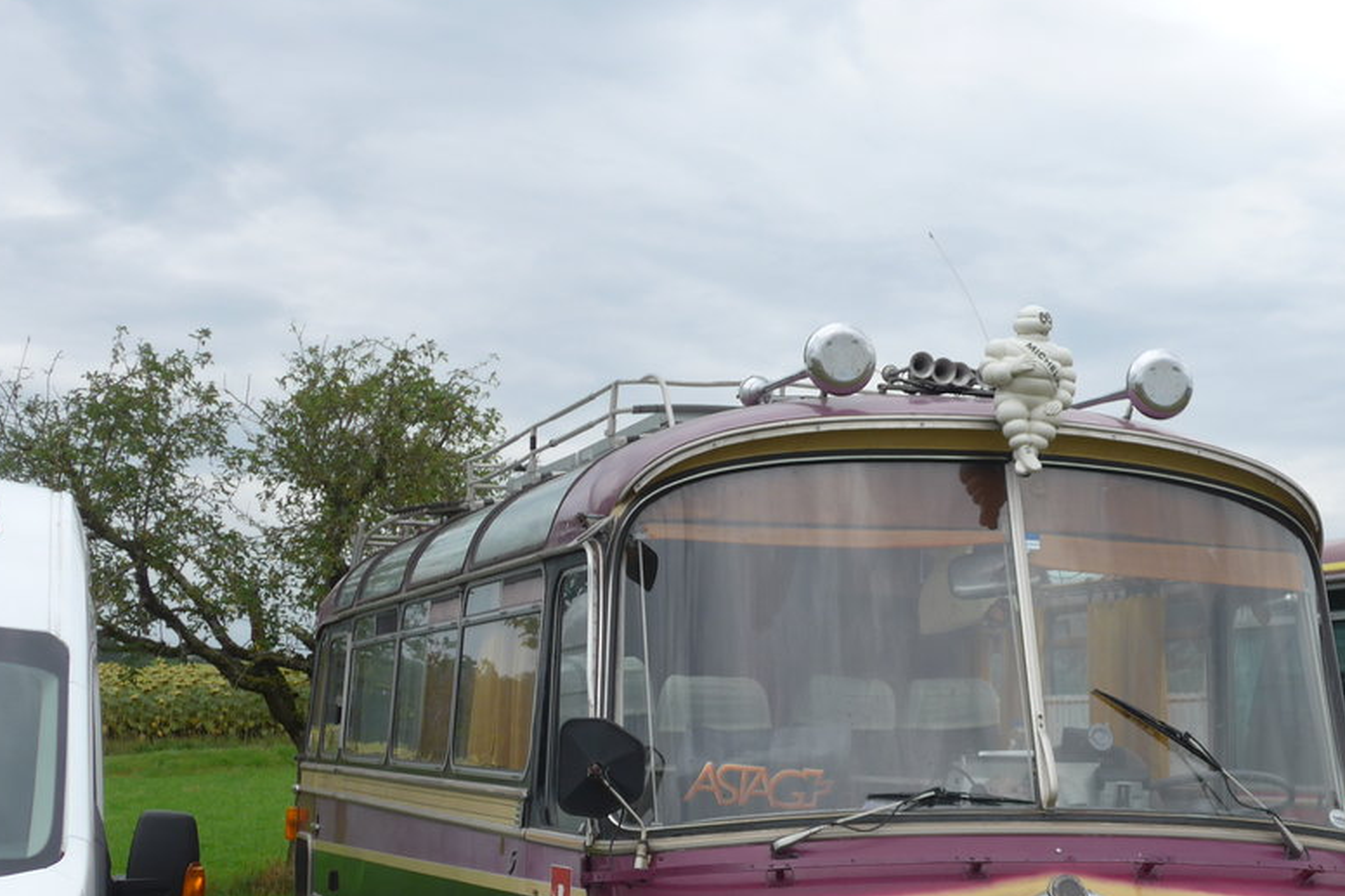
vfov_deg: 18.2
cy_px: 726
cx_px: 990
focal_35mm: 74
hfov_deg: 27.0
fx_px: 2764
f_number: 3
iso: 80
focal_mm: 9.5
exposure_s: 1/500
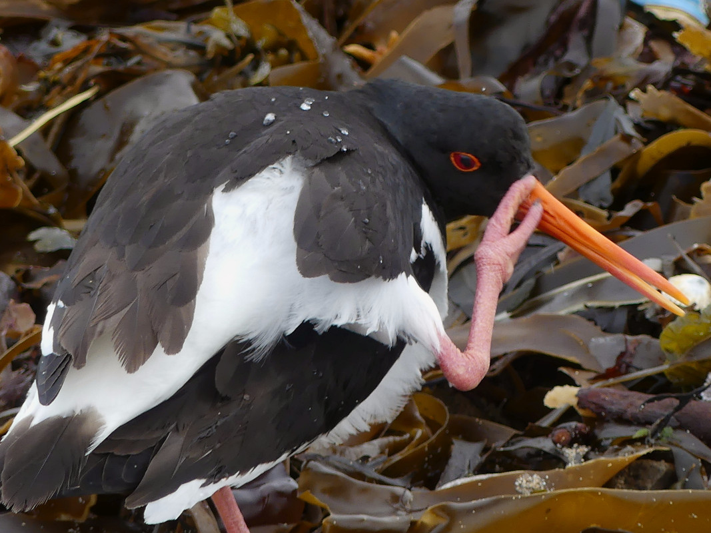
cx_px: 356
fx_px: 24645
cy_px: 266
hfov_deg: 1.7
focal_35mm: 1200
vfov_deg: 1.2
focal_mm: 108
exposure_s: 1/250
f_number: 3.5
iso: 100
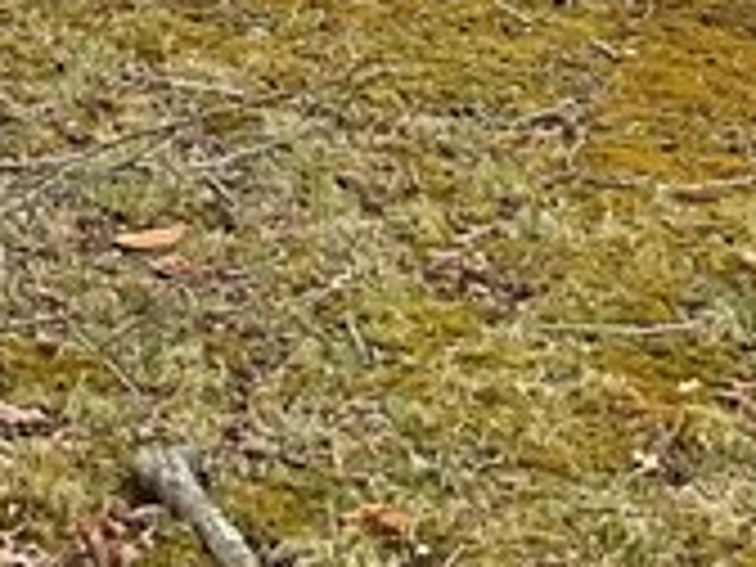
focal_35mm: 177
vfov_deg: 7.6
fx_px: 3866
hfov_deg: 10.8
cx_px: -310
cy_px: -994
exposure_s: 1/593
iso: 16
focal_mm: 3
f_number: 1.8
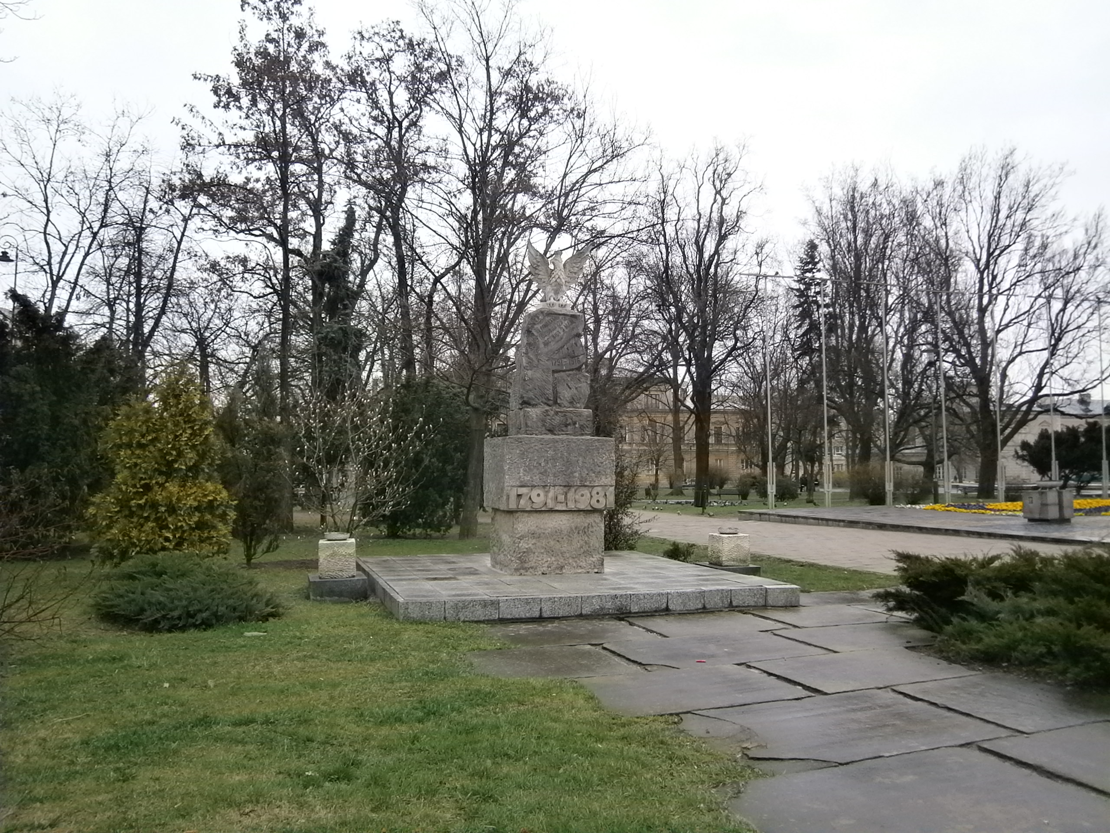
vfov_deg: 53.1
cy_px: 416
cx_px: 555
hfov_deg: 67.3
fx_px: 834
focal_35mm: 26
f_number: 8
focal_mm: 4.7
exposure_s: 1/40
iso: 80
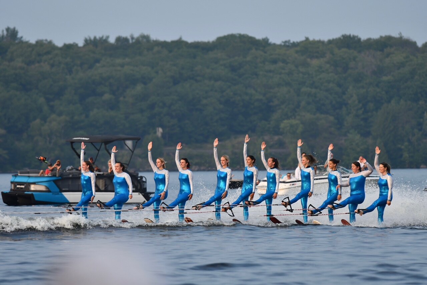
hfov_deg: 4.6
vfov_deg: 3.1
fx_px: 5338
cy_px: 142
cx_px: 214
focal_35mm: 450
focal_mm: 300
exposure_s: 1/1000
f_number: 5
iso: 400
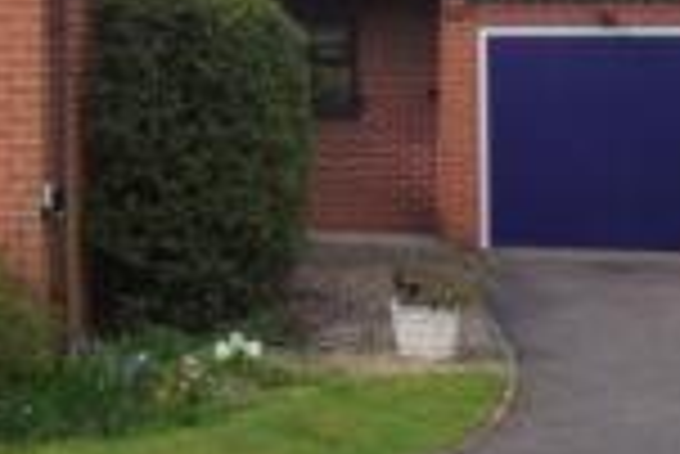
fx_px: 1229
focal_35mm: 65
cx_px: 63
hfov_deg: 29.6
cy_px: -29
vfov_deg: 20.1
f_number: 11
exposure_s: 1/125
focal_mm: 10
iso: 400
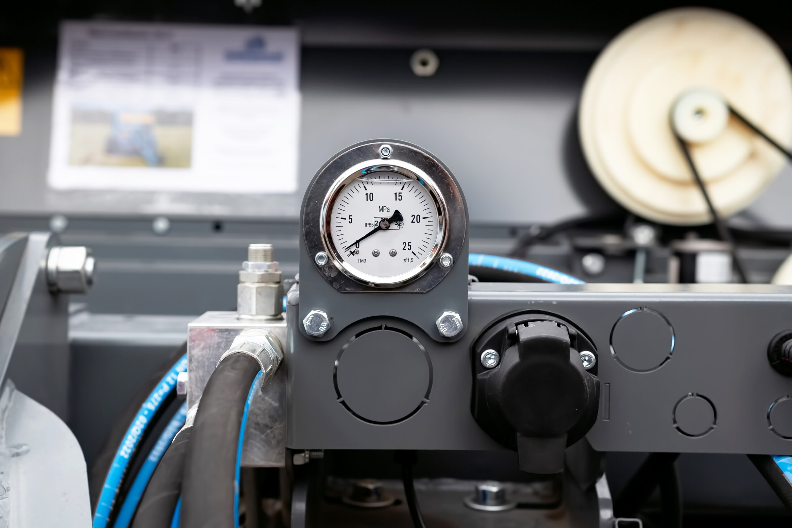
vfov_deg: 27.5
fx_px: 1078
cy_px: 264
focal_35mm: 49
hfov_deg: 40.3
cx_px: 396
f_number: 3.5
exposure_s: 1/1250
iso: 640
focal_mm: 33
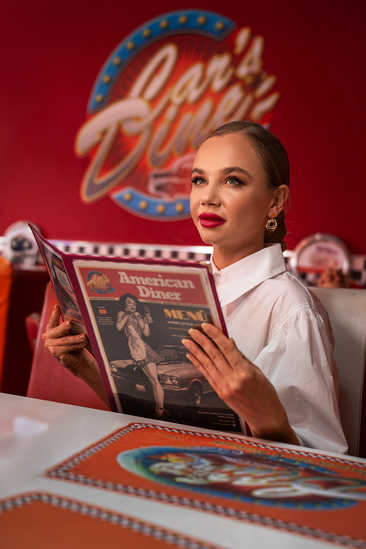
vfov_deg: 48.5
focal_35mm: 40
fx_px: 610
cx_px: 183
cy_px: 274
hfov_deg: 33.4
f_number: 2.8
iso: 320
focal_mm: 40
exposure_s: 1/160
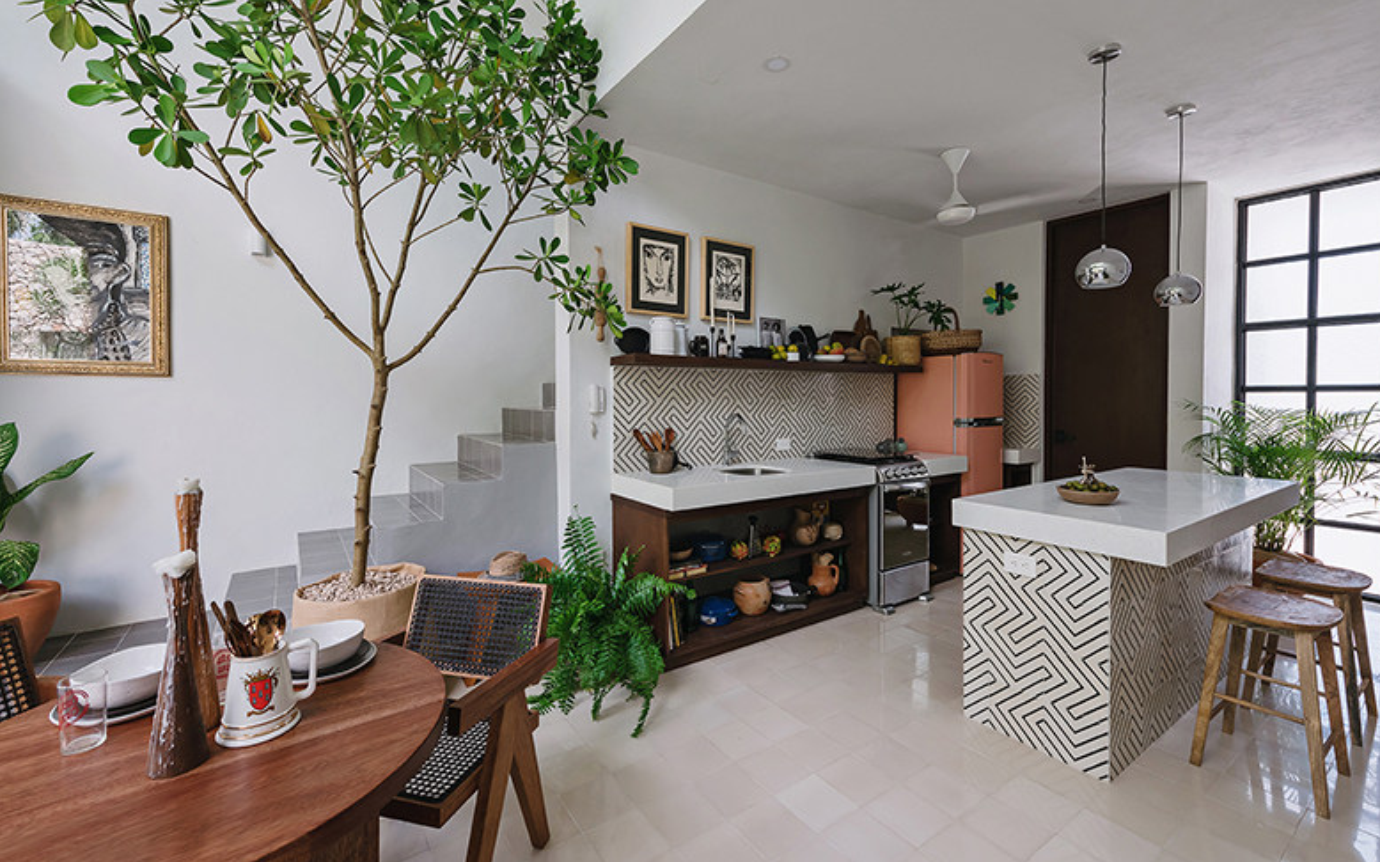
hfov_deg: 101.4
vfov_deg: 74.7
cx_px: 669
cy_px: 399
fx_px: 564
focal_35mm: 15
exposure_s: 1/80
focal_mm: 14
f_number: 8
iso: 320
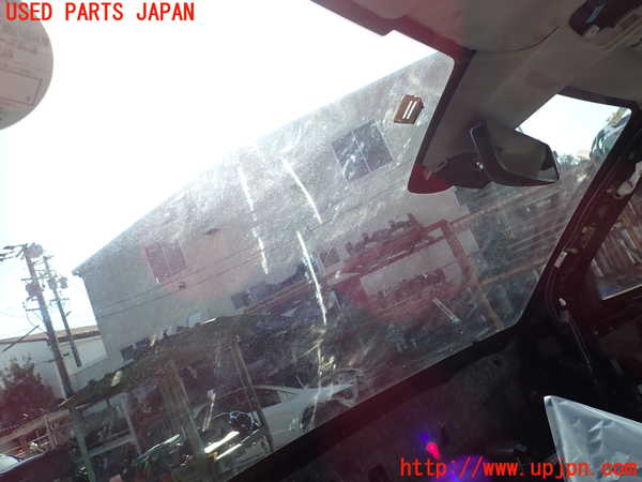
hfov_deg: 69.4
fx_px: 464
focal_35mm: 25
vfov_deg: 54.9
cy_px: 241
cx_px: 321
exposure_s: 1/800
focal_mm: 4.5
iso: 100
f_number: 2.8
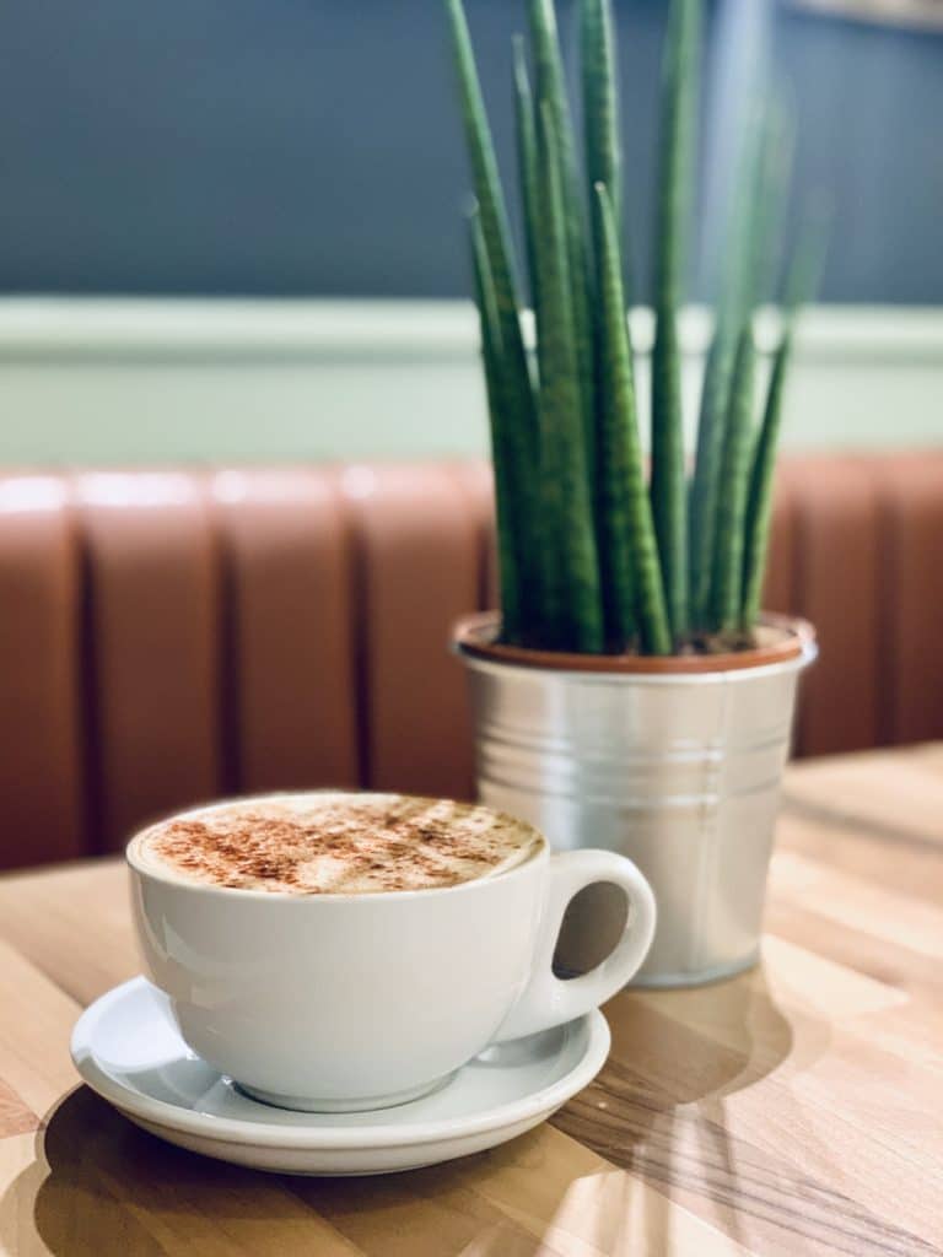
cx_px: 472
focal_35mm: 52
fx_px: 1889
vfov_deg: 36.8
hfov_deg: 28.0
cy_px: 628
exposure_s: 1/33
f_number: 2.4
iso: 320
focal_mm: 6
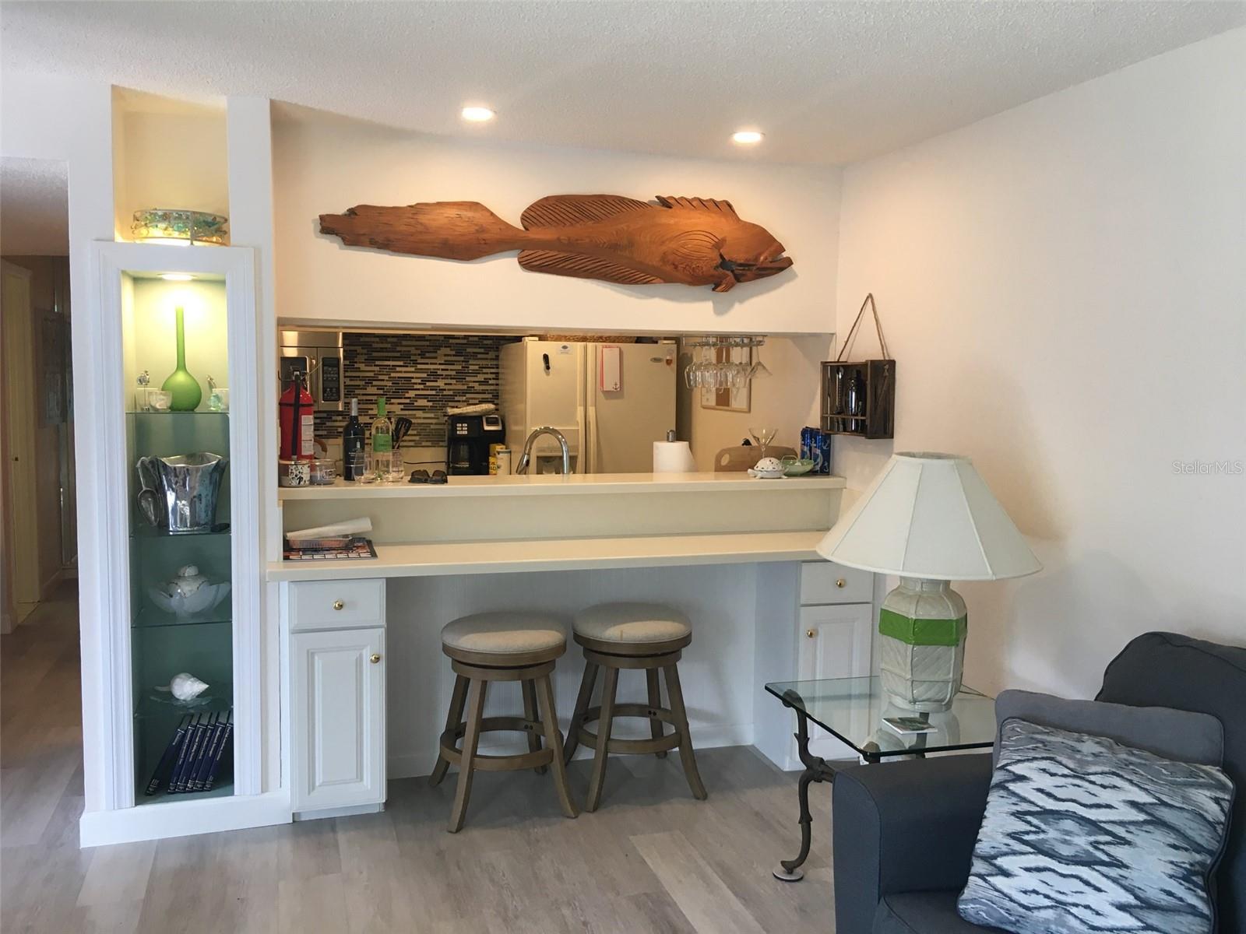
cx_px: 623
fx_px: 1044
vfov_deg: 48.2
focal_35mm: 29
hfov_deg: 61.7
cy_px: 467
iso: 32
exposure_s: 1/30
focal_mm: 4.15
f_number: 2.2
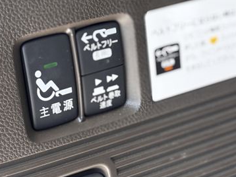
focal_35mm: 93
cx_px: 67
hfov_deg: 21.0
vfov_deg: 15.7
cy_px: 157
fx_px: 634
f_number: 1.6
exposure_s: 1/172
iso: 40
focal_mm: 5.96
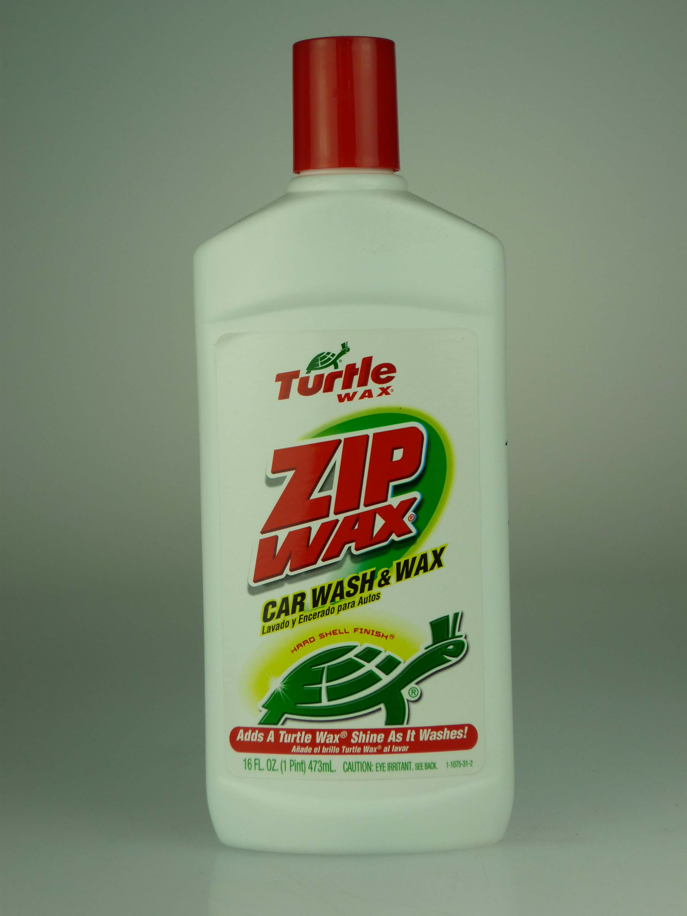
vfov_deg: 26.0
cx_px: 344
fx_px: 1985
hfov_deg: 19.6
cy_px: 458
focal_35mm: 75
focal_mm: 12.4
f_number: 4.1
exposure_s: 1/160
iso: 80
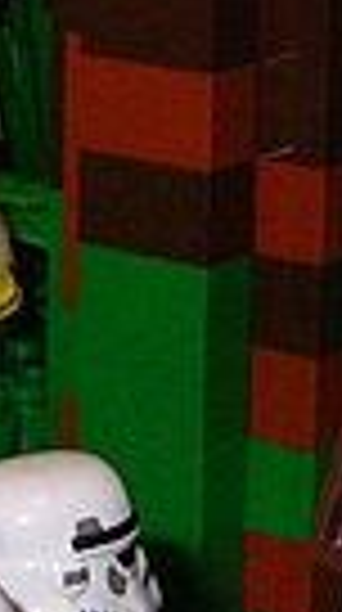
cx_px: -297
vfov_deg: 10.1
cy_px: 274
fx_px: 3467
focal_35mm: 214
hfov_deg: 5.5
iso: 100
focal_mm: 5.8
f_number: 4.9
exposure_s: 1/31.1
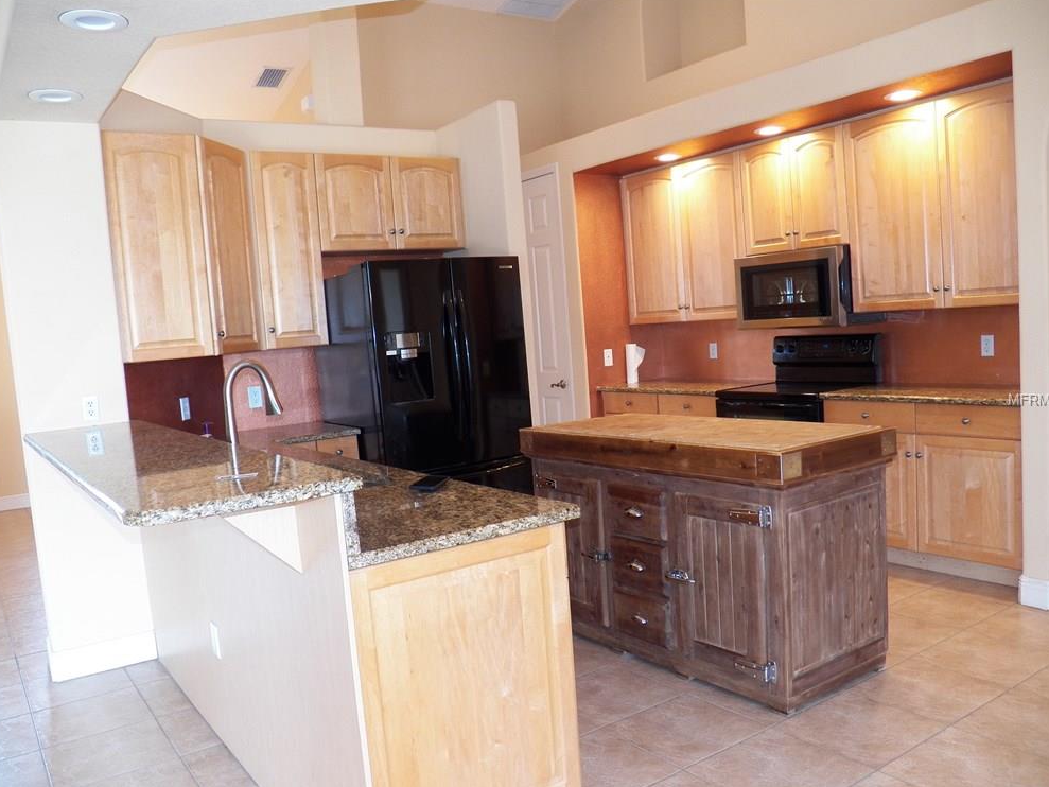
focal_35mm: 29
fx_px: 879
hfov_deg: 61.7
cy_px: 400
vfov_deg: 48.2
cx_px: 529
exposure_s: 1/30
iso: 160
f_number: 2.8
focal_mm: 4.9
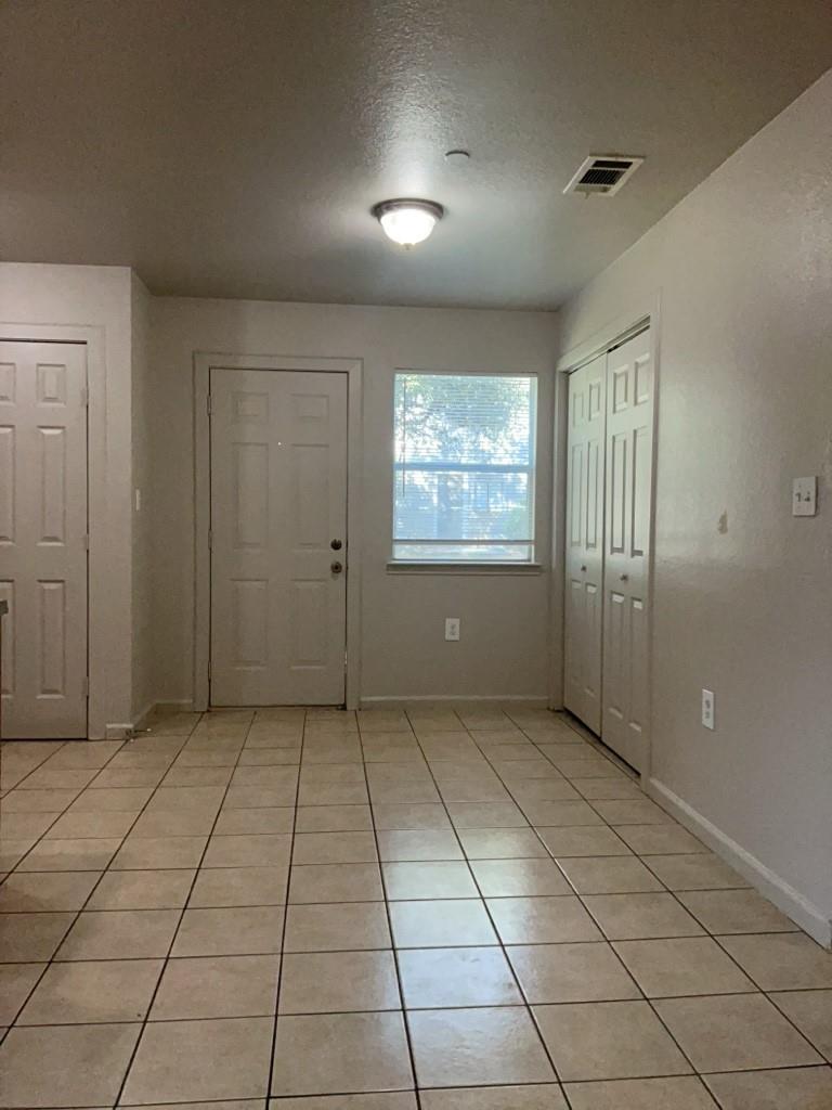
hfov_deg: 51.4
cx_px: 416
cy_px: 555
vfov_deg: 65.3
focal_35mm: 27
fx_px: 865
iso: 250
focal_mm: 3
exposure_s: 1/100
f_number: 1.8
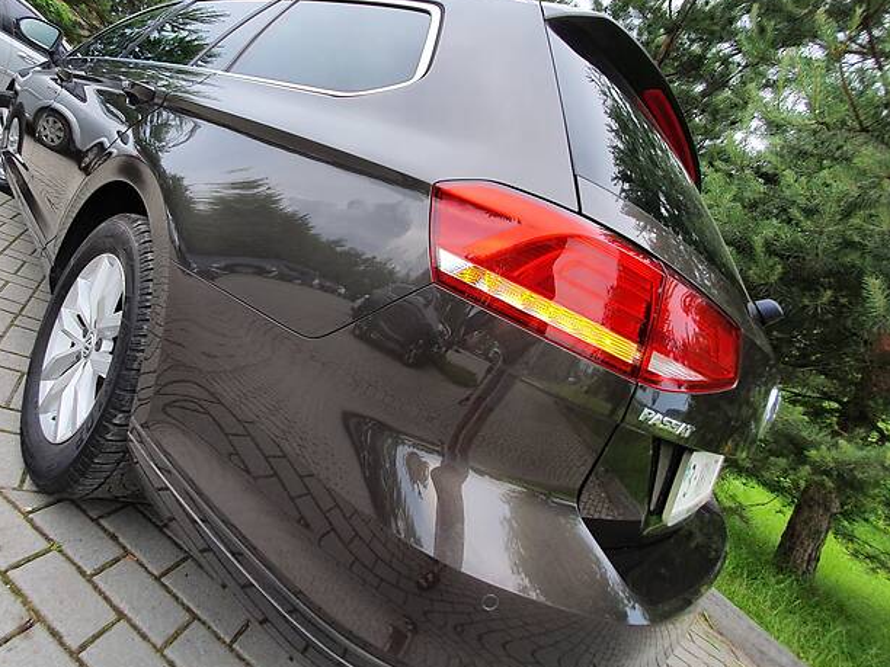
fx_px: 437
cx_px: 359
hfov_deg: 89.9
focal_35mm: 17
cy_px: 276
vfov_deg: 74.1
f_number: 2.2
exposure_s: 1/100
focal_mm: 1.8
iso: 50
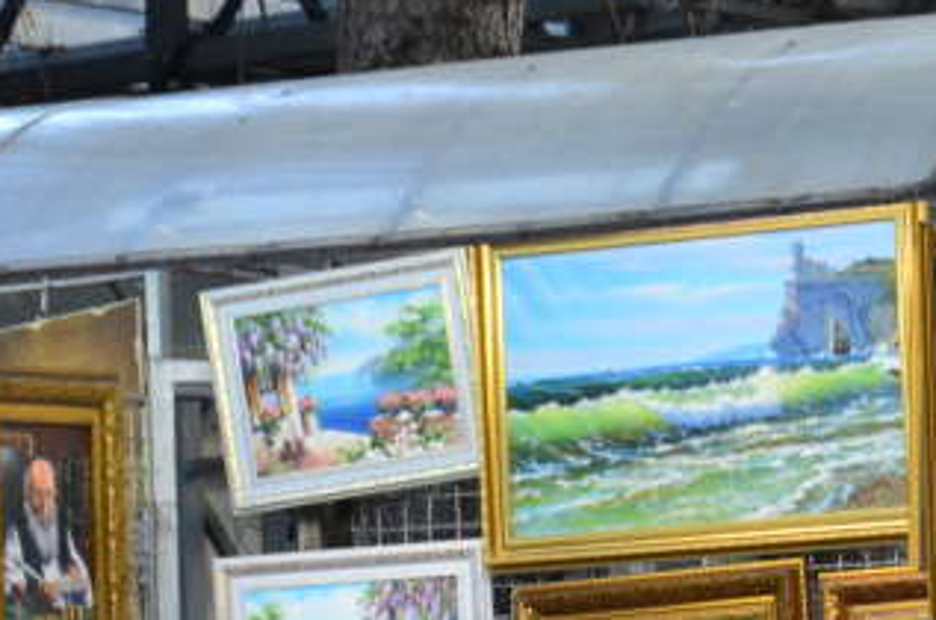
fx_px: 6640
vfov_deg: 5.3
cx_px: 1084
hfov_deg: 8.0
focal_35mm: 256
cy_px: 831
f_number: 5.6
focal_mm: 45
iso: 400
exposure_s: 1/80
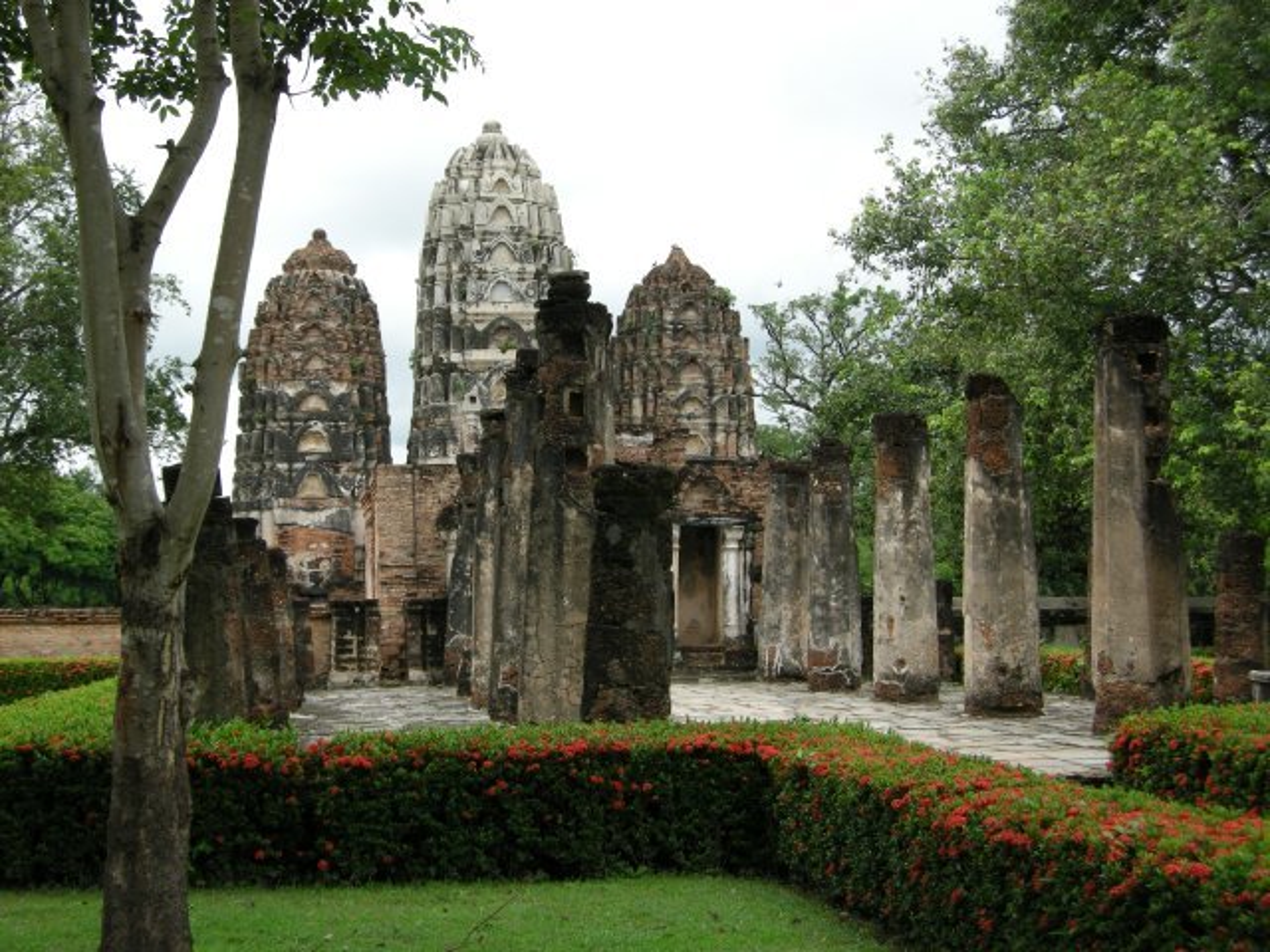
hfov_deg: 39.7
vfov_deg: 30.3
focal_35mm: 48
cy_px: 476
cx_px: 635
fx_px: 1761
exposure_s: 1/119
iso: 64
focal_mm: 10.1
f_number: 4.3
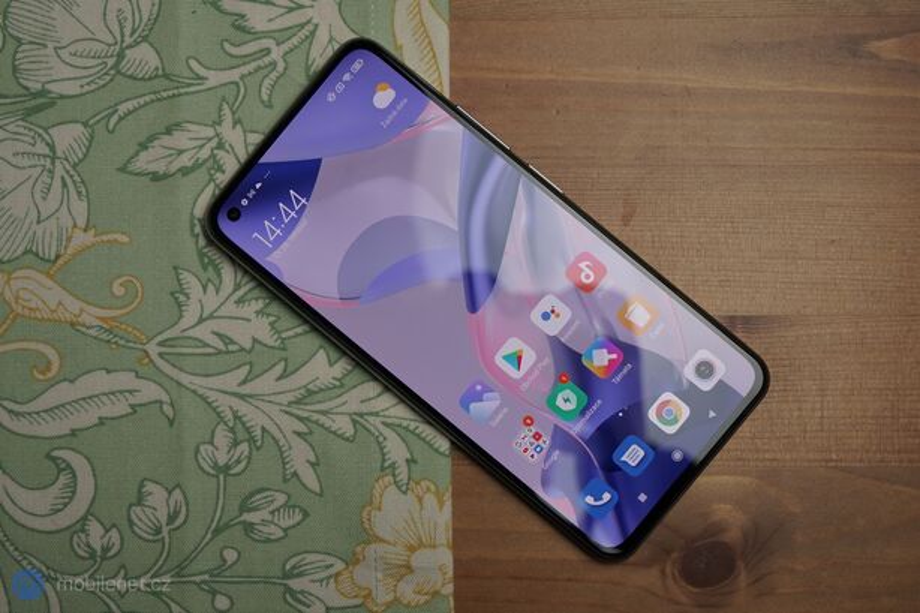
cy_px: 306
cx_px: 460
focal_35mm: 43
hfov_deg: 45.4
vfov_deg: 31.2
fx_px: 1099
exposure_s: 1/125
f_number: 7.1
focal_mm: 43
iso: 320
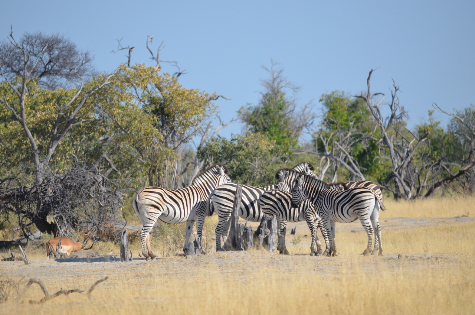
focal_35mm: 450
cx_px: 238
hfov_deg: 4.6
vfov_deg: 3.0
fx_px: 5926
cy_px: 158
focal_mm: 300
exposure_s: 1/640
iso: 200
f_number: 6.3
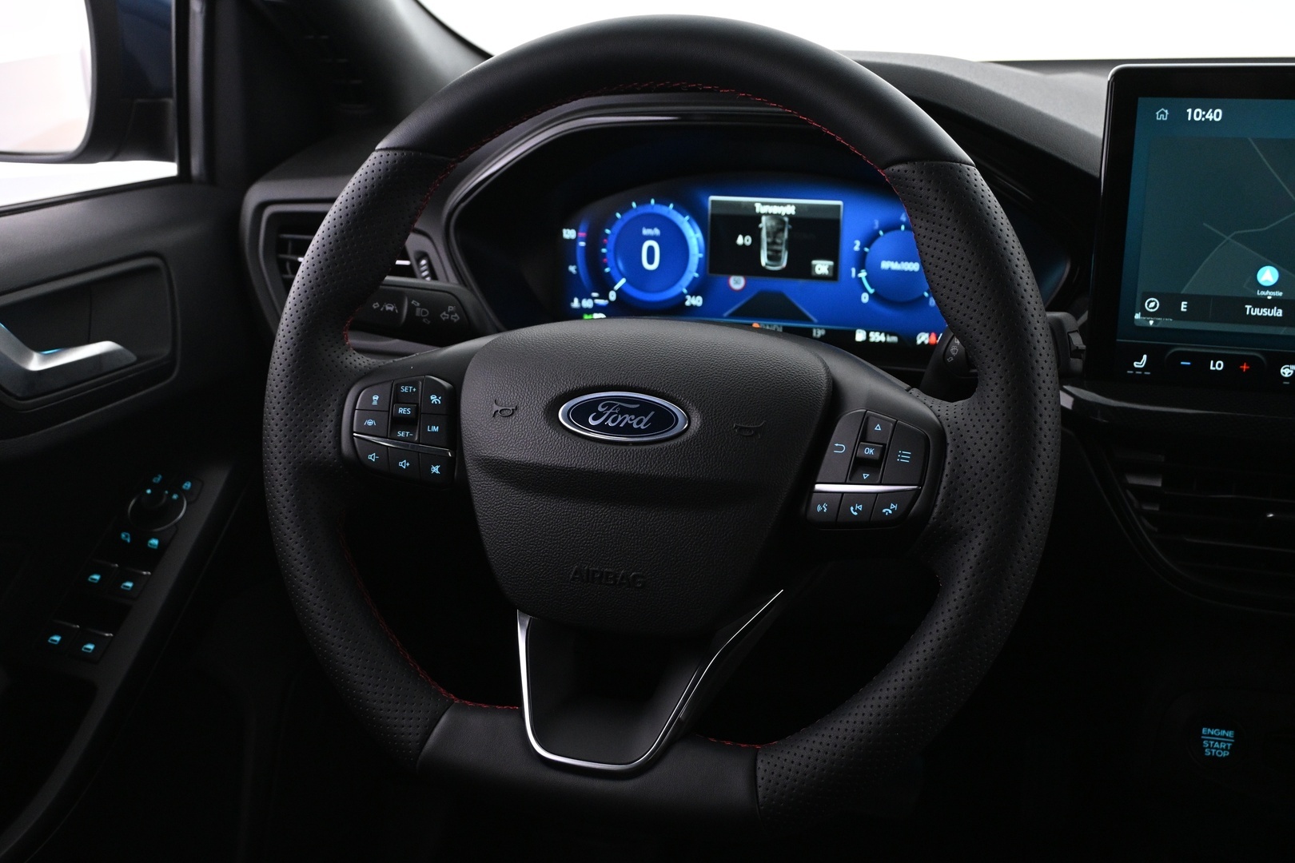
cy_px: 432
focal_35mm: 39
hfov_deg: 49.6
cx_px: 648
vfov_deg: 34.2
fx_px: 1403
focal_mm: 26
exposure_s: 1/30
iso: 1600
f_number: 4.5
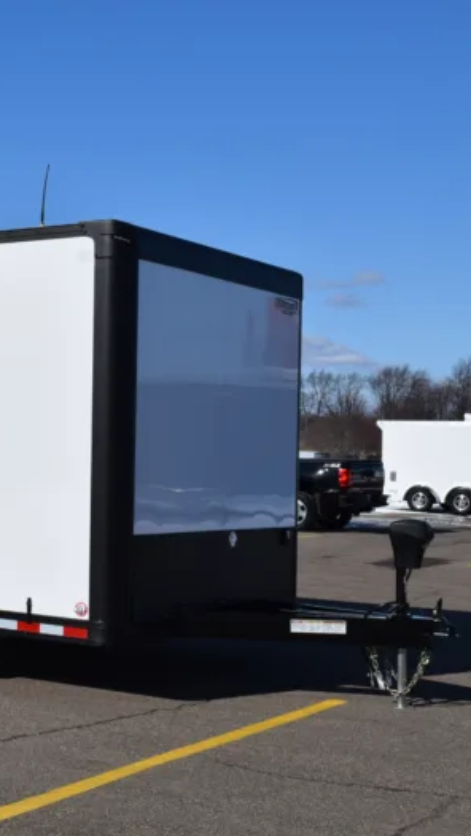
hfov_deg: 16.8
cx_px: -162
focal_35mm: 67
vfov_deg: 31.4
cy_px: 424
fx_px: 1487
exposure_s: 1/640
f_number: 13
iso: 200
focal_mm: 28
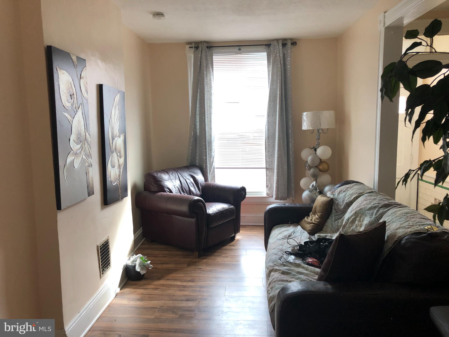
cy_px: 168
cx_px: 224
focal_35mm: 28
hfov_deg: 63.4
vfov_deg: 49.7
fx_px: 363
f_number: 1.8
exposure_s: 1/120
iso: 64
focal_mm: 4
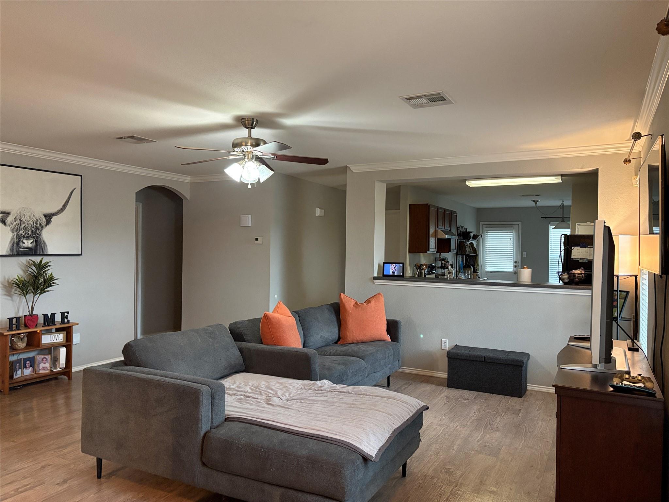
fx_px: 502
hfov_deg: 67.3
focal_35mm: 26
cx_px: 334
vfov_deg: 53.1
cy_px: 251
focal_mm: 5.96
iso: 320
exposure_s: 1/60
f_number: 1.6
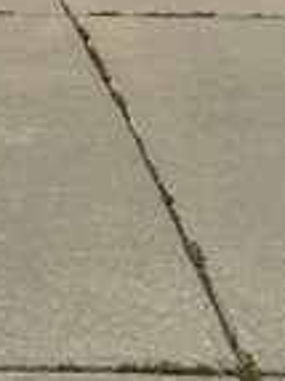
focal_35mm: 112
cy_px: -167
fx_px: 1231
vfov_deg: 16.3
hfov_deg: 12.2
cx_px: -224
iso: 80
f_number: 1.78
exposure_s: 1/8130
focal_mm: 6.76
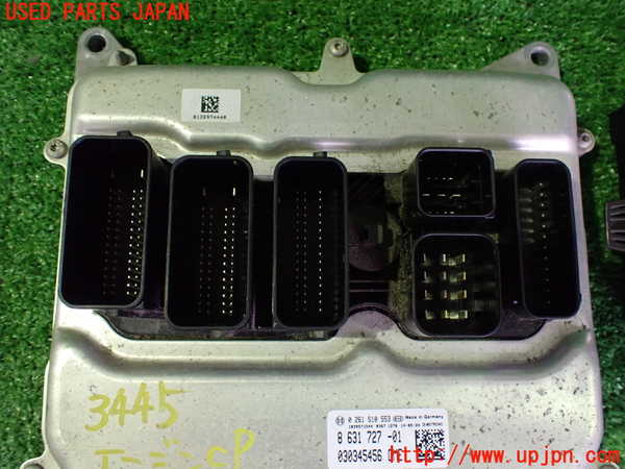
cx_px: 312
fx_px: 542
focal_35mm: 30
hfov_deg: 60.0
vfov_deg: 46.8
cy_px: 234
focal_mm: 5.4
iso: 800
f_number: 2.3
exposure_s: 1/40
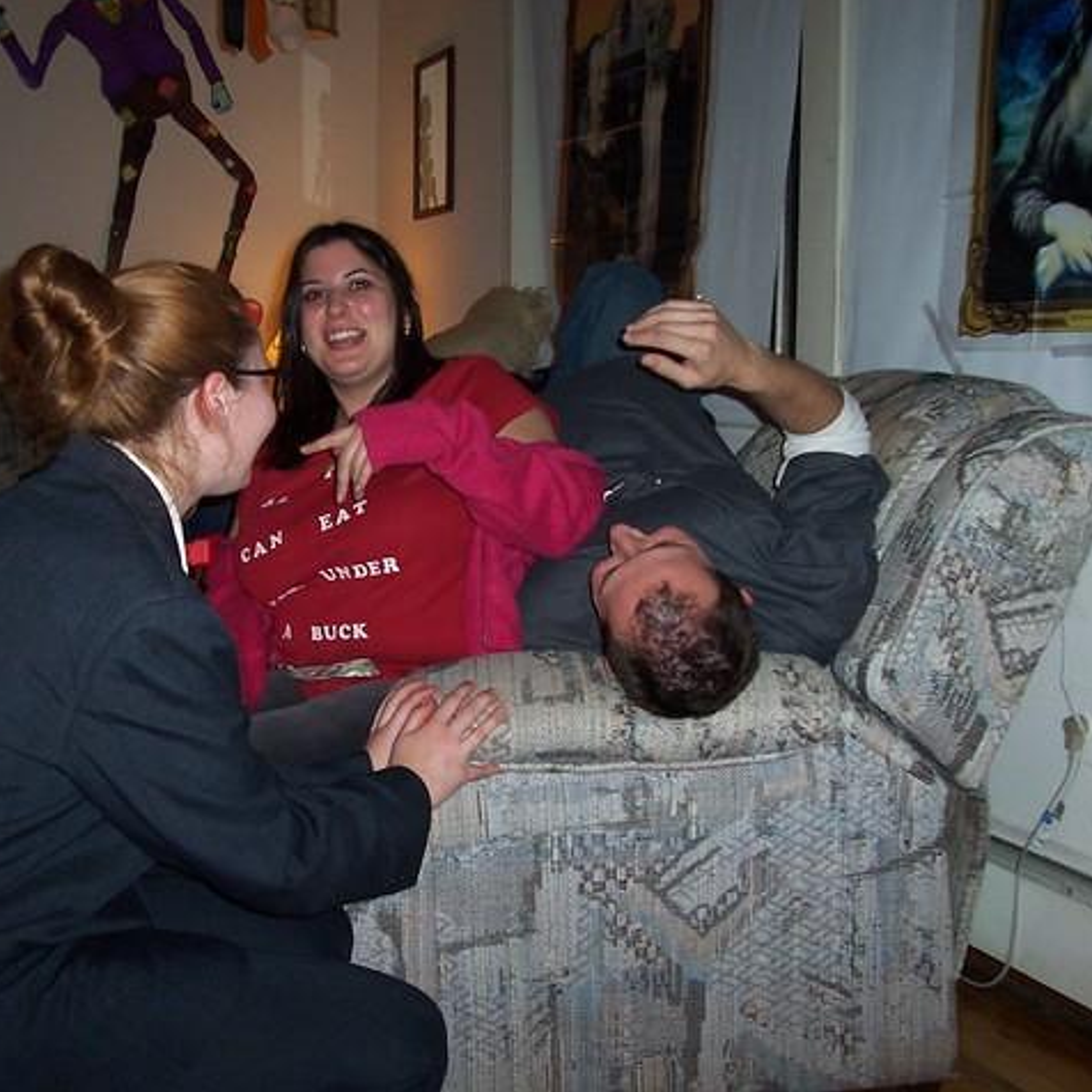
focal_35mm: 44
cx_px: 440
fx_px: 1570
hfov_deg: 38.2
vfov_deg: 38.3
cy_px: 544
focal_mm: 5.6
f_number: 2.8
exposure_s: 1/60
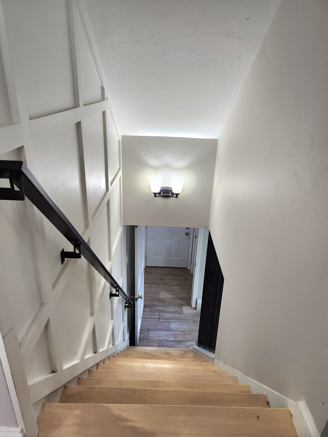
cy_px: 218
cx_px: 164
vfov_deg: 73.9
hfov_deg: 58.9
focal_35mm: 23
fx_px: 291
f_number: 1.8
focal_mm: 5.4
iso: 100
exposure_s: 1/120
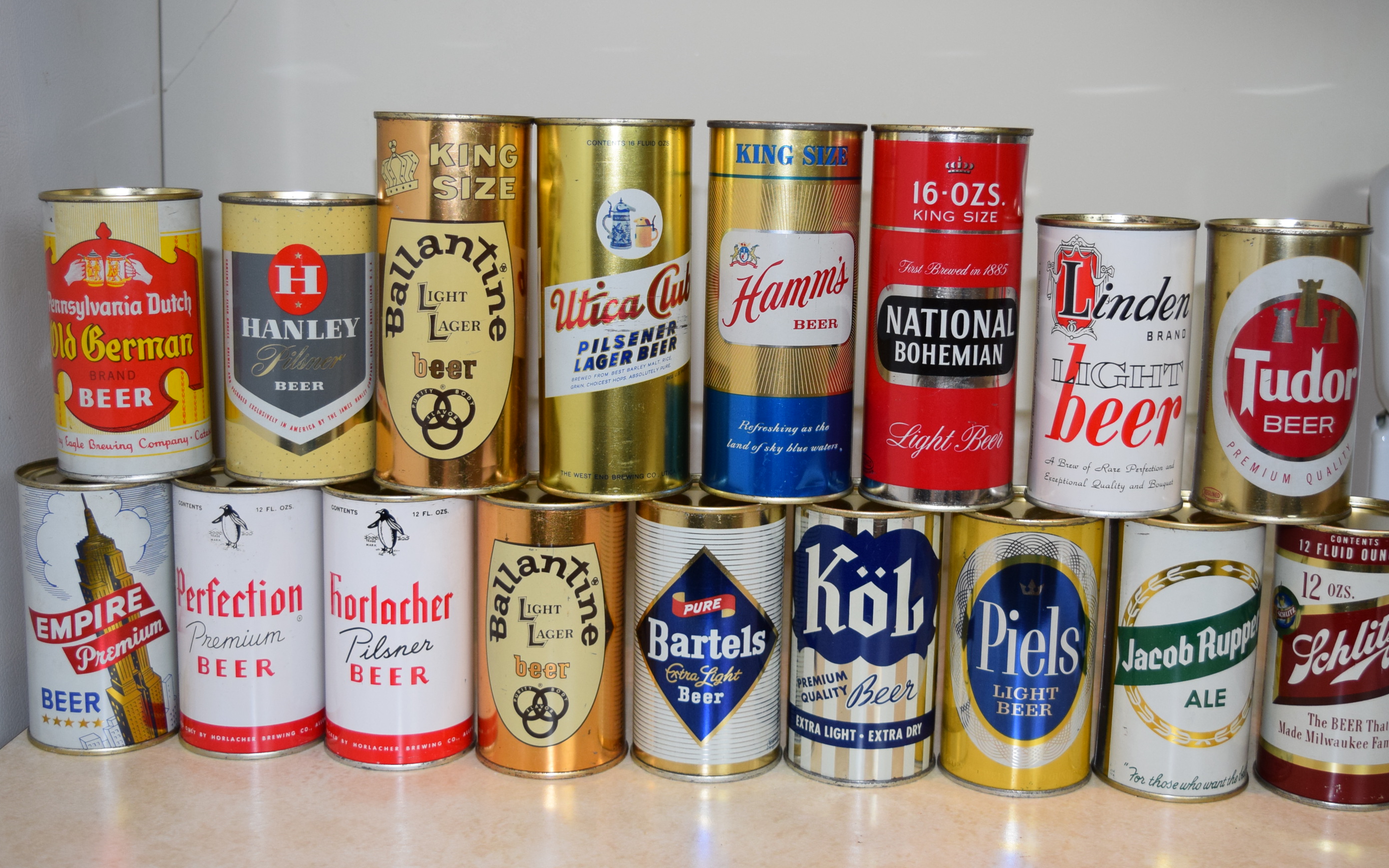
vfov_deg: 28.0
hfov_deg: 43.5
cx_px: 730
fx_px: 1742
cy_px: 417
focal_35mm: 46
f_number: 5
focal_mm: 28
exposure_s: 1/100
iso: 720
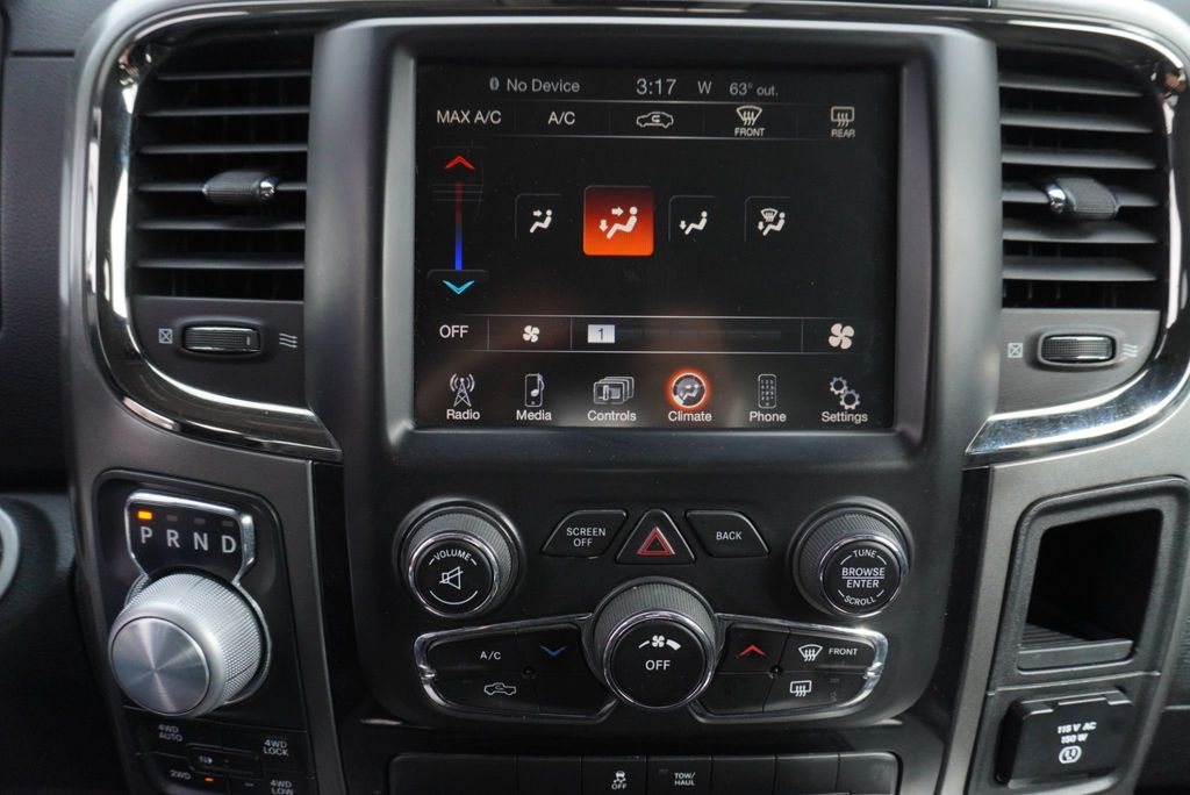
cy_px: 398
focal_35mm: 24
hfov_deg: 73.7
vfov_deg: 53.2
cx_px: 595
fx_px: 794
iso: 800
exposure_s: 1/800
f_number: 4
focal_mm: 16
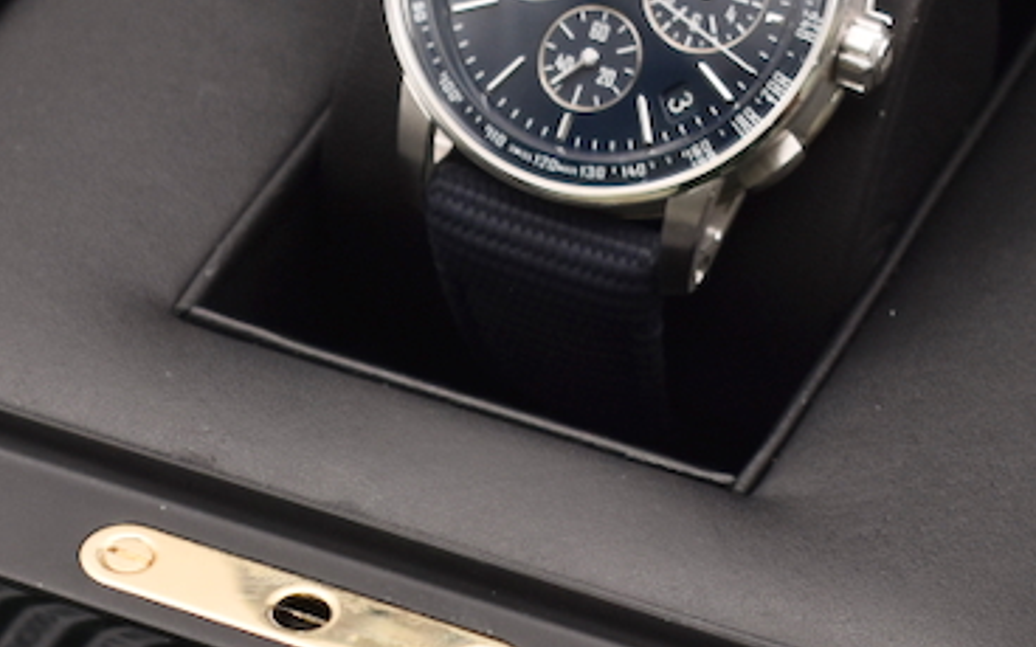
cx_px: 248
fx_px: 6014
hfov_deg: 9.8
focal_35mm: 213
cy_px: 684
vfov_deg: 6.1
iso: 500
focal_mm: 40
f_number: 5.6
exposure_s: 1/125
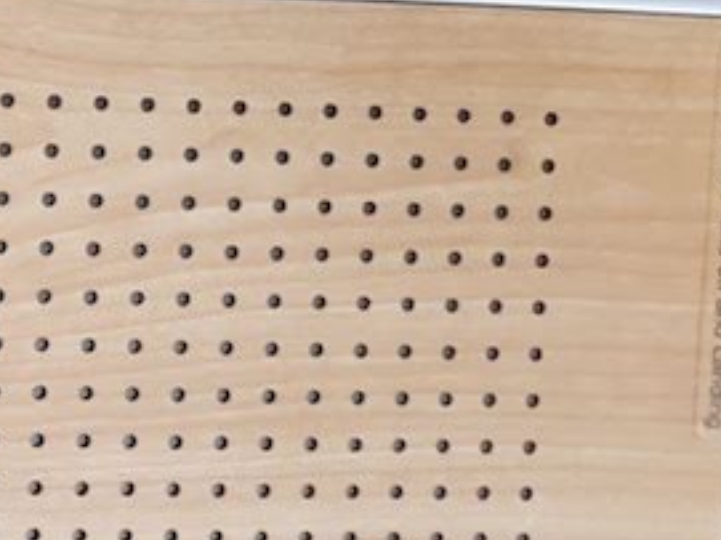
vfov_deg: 15.2
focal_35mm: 96
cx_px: -575
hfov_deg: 16.9
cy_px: 466
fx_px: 1999
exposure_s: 1/28
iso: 200
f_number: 1.7
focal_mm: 4.2
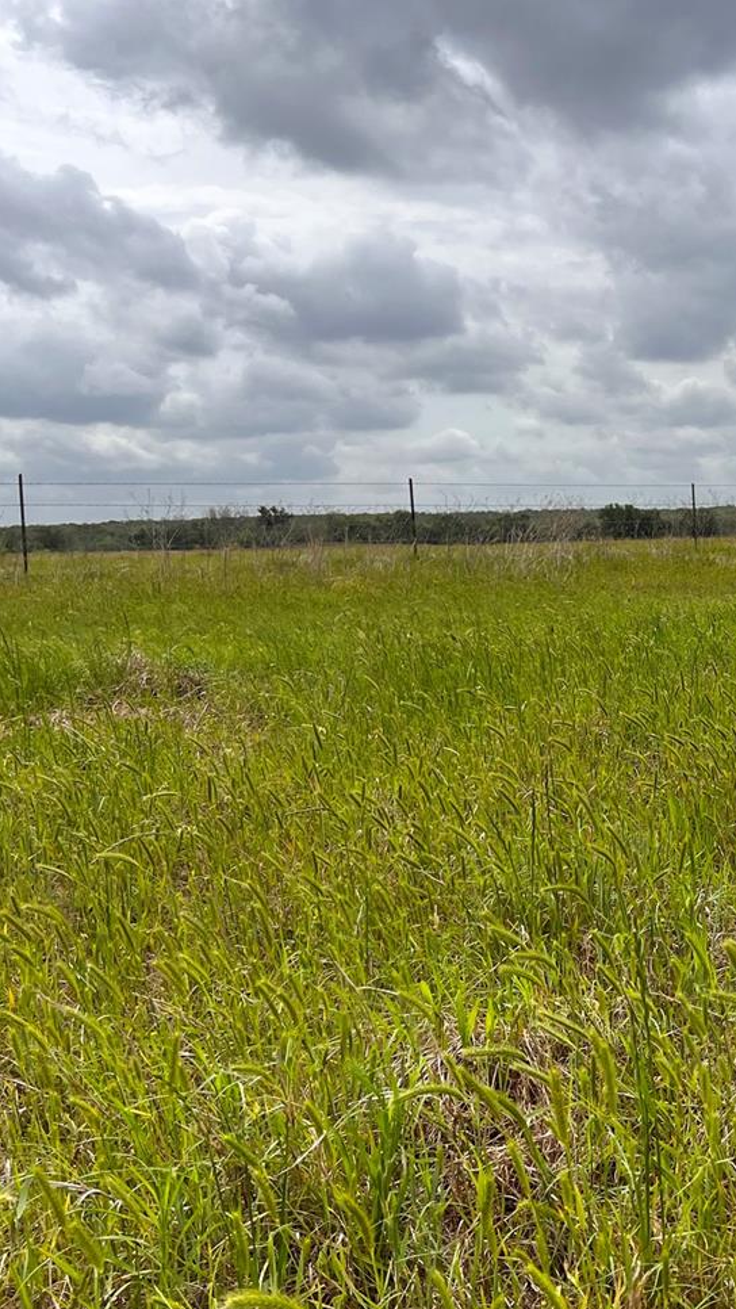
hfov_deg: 25.4
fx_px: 1561
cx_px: 713
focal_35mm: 45
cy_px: 669
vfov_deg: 45.5
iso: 50
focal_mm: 5.7
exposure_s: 1/7463
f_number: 1.5
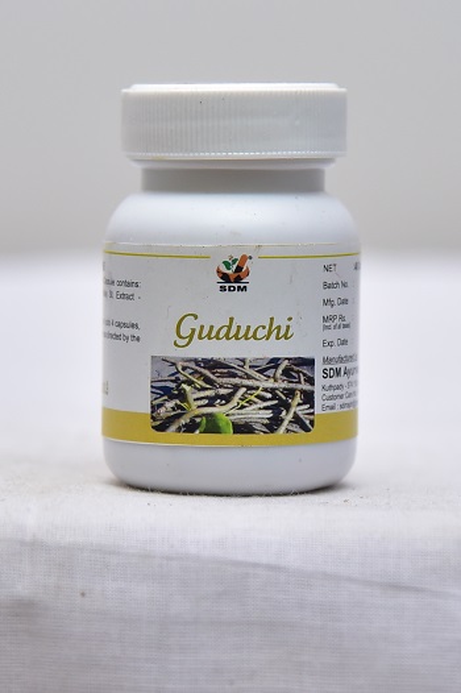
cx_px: 230
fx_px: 2019
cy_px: 346
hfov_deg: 13.0
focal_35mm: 105
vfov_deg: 19.5
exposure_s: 1/125
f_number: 4
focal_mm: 105
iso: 1600
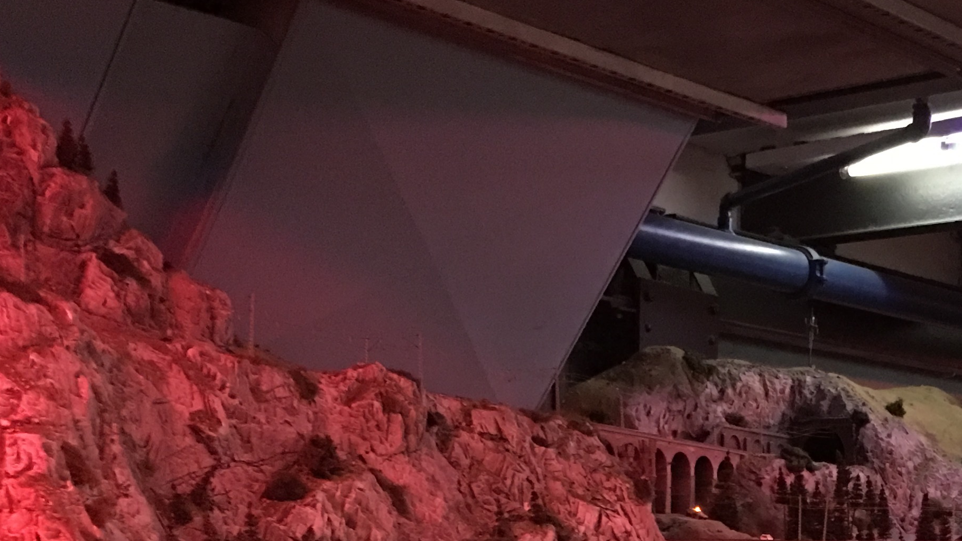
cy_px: 684
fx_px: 1786
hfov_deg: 29.0
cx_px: 865
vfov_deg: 16.4
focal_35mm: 70
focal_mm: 4.15
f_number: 2.2
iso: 200
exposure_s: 1/4
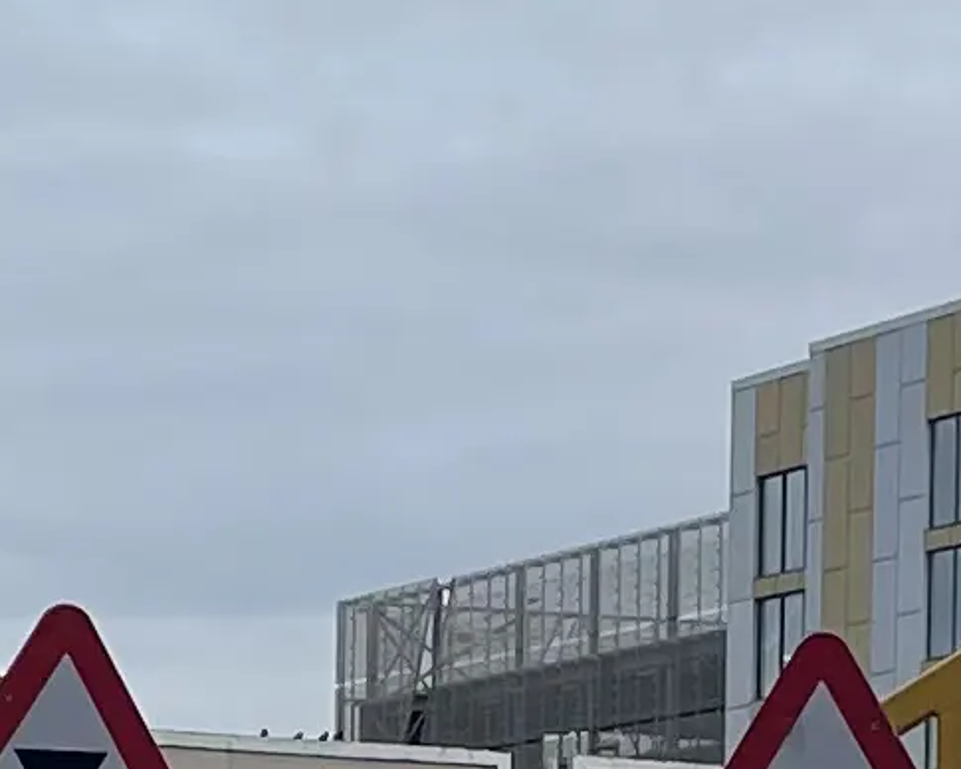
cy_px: 1217
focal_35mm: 211
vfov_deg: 7.2
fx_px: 6001
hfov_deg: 9.1
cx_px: 269
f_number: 1.6
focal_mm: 4.2
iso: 32
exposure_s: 1/2506
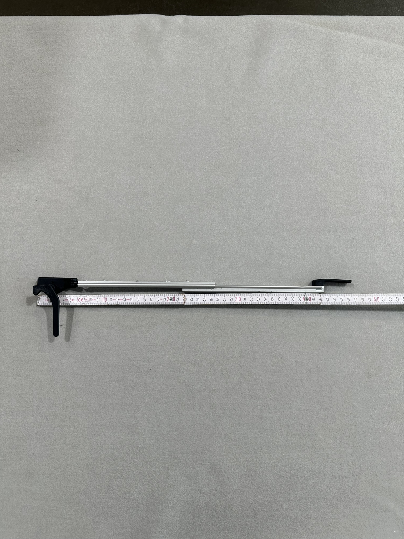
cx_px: 202
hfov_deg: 56.8
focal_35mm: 24
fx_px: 373
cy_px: 270
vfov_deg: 71.6
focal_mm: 6.86
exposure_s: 1/246
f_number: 1.78
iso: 80
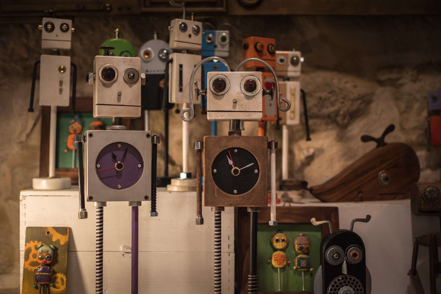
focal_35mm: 52
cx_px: 220
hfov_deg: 37.9
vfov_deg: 25.8
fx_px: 643
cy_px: 147
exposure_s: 1/400
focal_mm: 35
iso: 500
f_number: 1.4
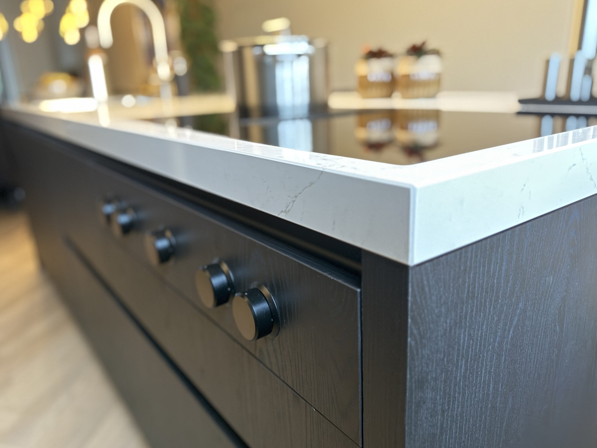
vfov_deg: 56.8
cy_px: 224
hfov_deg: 71.6
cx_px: 298
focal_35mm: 24
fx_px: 414
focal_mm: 6.76
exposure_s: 1/25
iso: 1600
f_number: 1.78
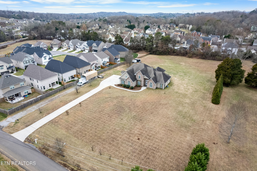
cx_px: 128
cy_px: 86
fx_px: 157
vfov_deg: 57.2
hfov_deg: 78.6
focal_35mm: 22
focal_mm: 8.38
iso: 110
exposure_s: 1/25
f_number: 2.8
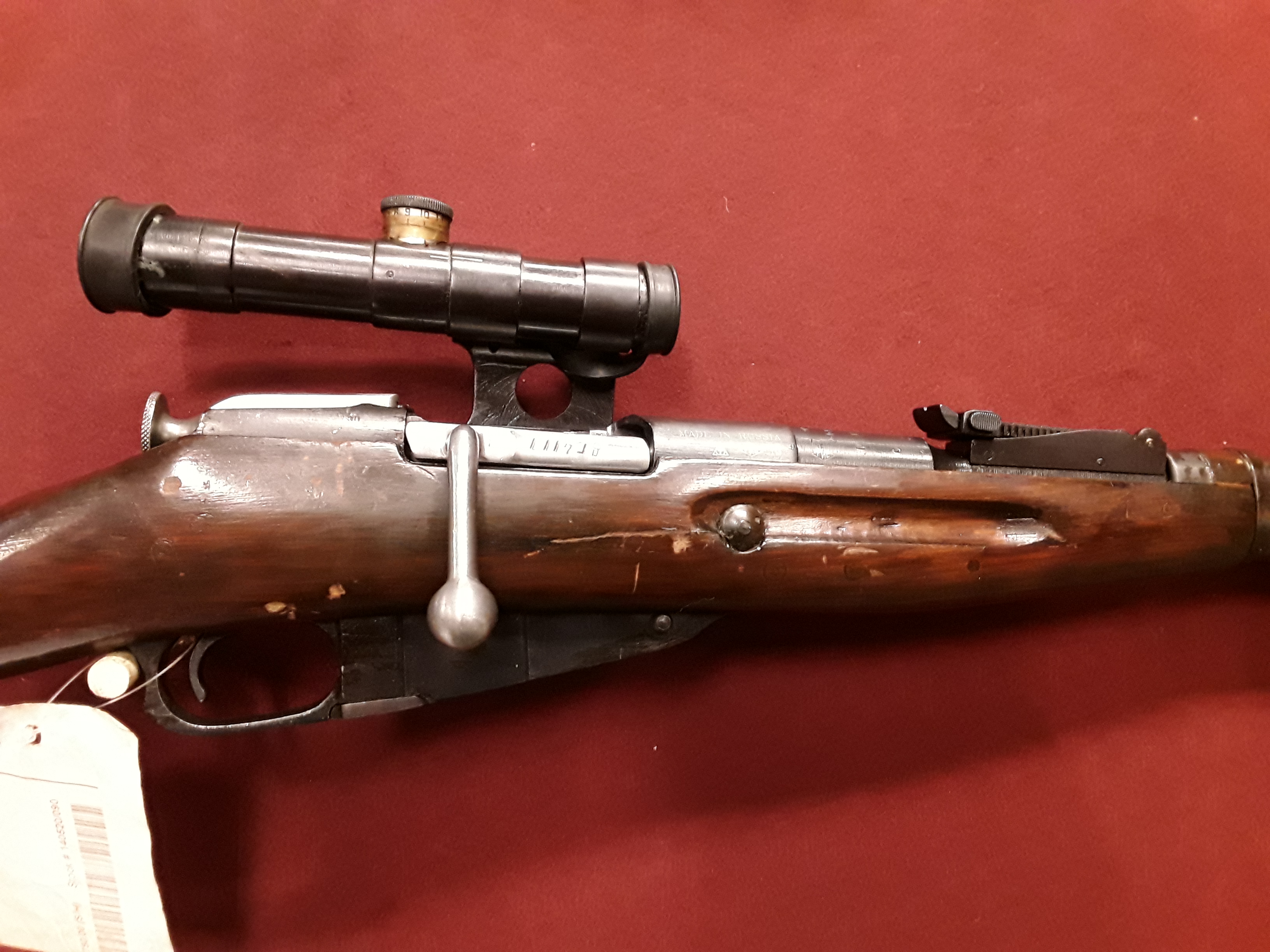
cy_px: 476
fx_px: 991
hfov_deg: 65.3
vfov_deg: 51.4
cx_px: 635
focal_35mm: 27
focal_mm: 2.91
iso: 320
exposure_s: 1/17
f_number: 1.9
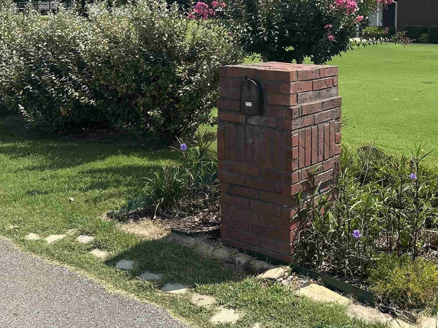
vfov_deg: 32.0
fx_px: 557
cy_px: 67
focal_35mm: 44
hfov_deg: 42.3
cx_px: 295
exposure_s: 1/3717
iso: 80
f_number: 1.78
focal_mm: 6.86
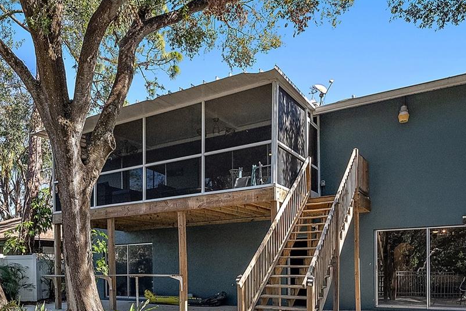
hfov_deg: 56.8
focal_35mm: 33
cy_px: 274
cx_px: 186
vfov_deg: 37.6
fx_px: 427
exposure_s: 1/1250
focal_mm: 16.5
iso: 1600
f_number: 5
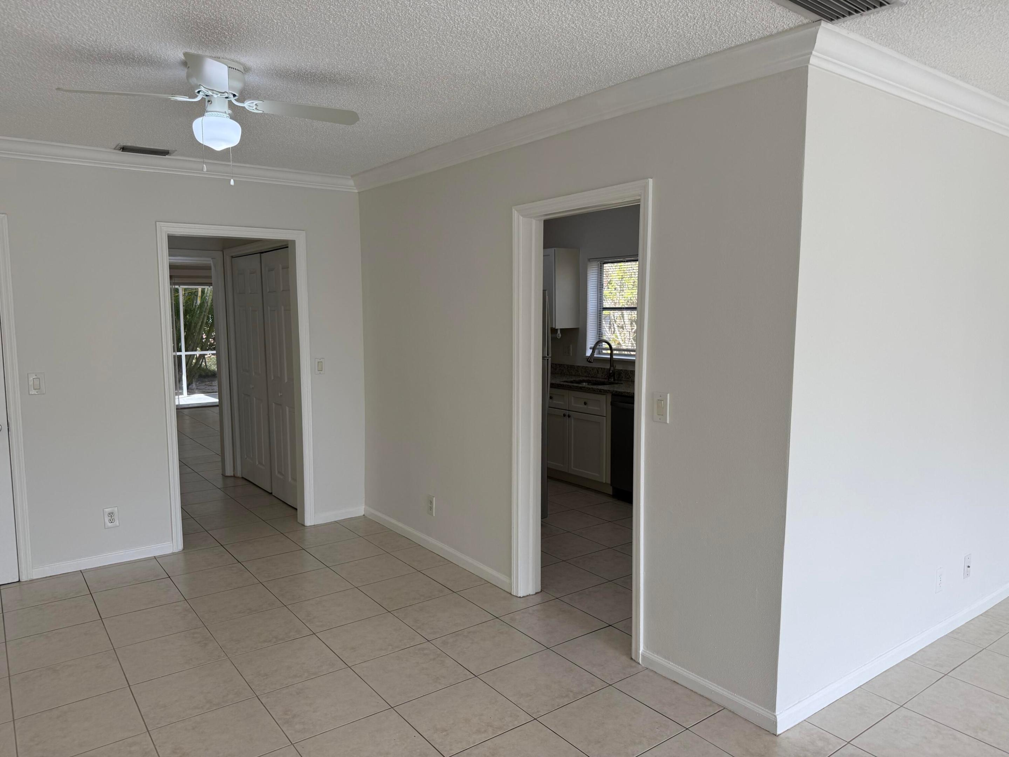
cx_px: 504
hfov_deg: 71.6
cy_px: 378
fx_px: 700
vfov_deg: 56.8
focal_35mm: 24
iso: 80
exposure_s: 1/376
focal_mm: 6.76
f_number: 1.78
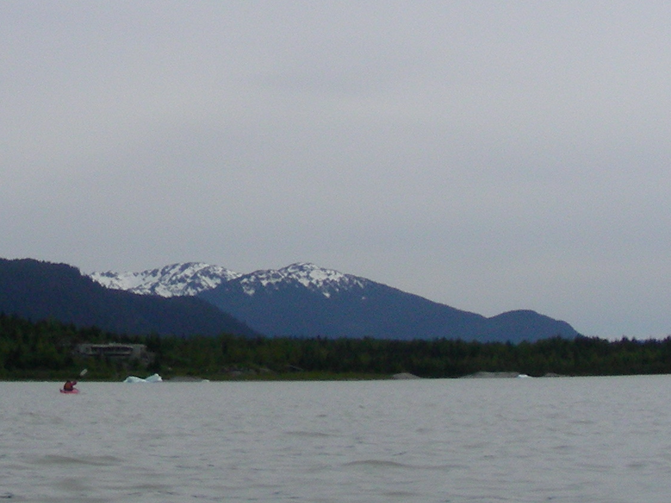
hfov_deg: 20.5
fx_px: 1842
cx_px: 158
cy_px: -2
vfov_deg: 15.3
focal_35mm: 95
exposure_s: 1/680
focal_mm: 6.3
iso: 50
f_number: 5.6
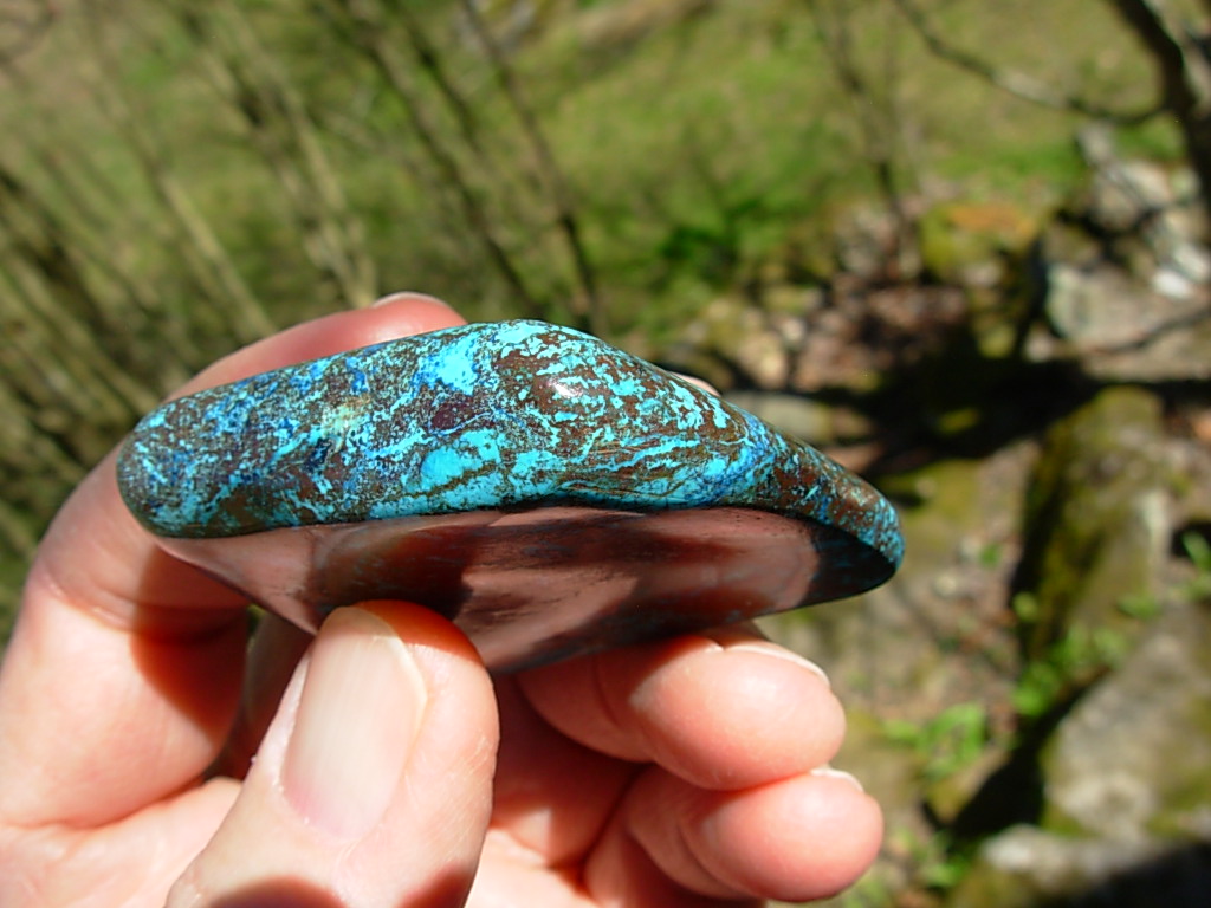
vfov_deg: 37.7
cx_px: 606
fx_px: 1329
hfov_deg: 49.0
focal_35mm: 38
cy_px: 454
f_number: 4.9
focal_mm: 6.3
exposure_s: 1/384
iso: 50
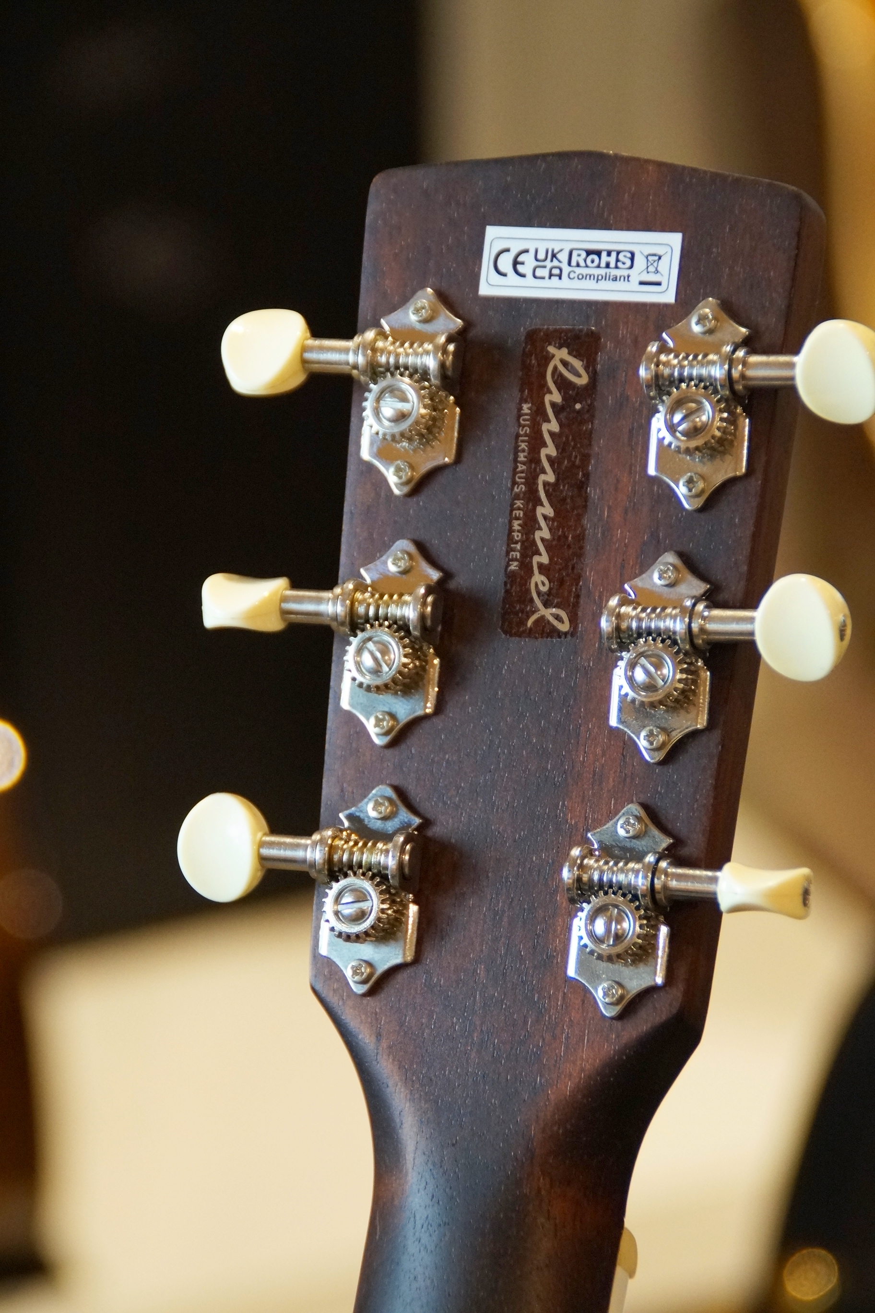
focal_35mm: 202
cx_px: 438
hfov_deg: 6.8
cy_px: 656
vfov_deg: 10.2
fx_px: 7382
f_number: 6.3
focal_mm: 135
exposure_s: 1/160
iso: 1600
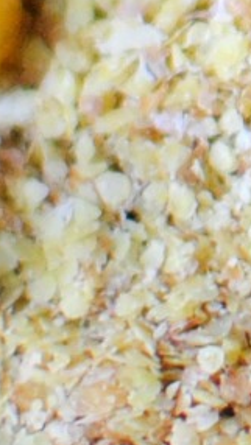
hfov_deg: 2.2
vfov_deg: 4.0
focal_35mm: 538
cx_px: 751
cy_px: -440
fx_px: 6363
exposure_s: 1/250
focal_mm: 35
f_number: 1.8
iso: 320
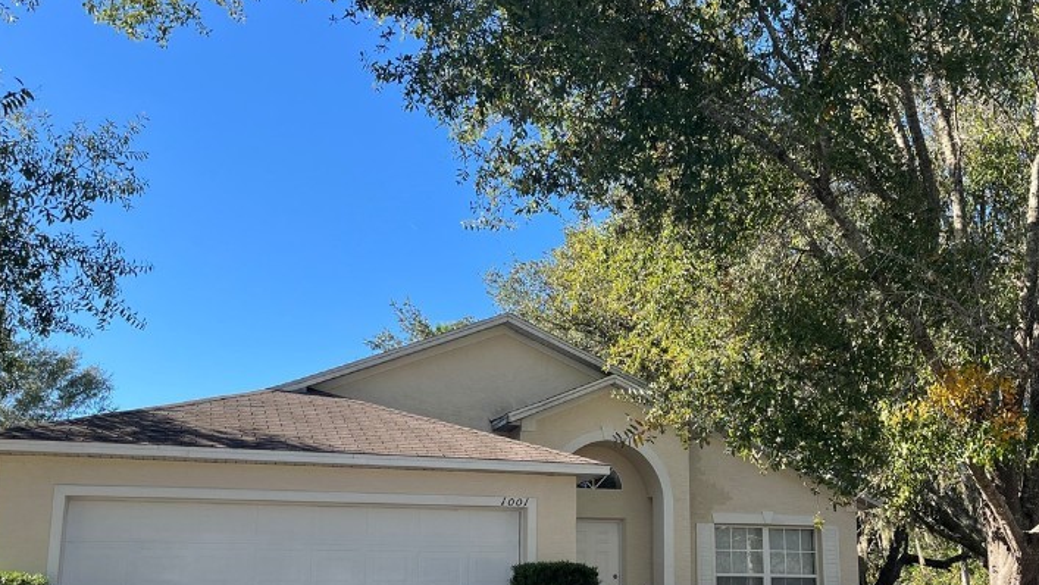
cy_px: 394
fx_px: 1130
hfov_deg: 49.1
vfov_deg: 28.8
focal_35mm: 41
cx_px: 623
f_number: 1.6
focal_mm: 5.1
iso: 50
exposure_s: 1/1075
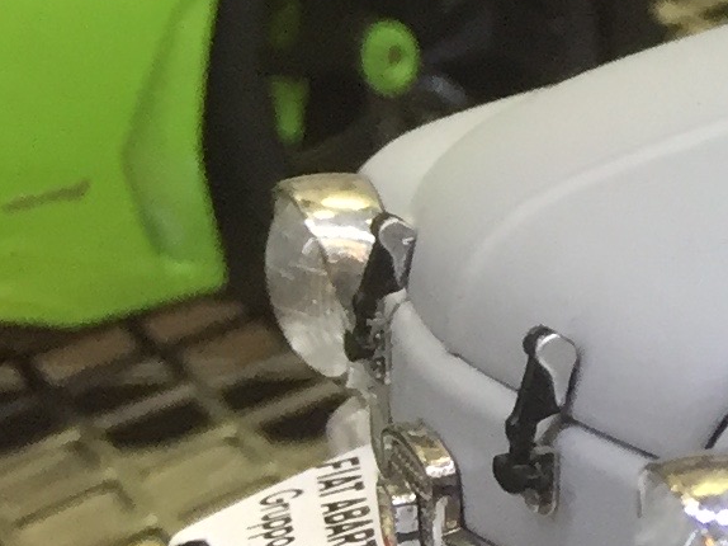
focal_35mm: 165
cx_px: 1947
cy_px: 479
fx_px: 3469
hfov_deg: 9.9
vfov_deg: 9.0
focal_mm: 4.15
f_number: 2.2
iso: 32
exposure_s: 1/30
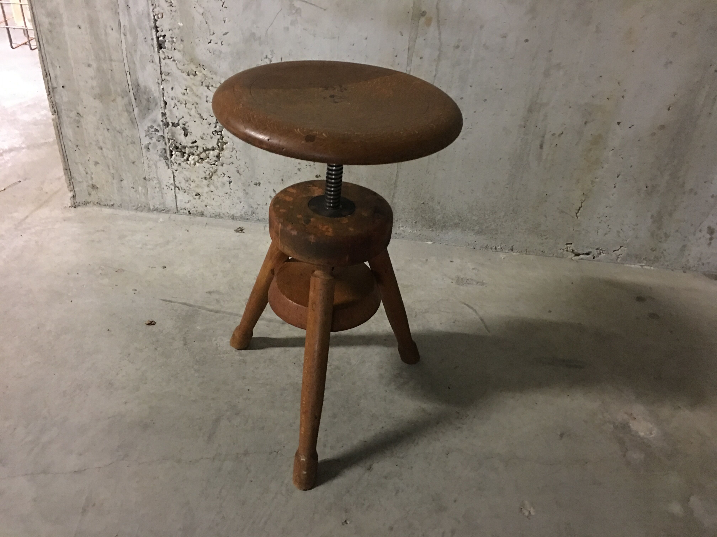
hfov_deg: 61.7
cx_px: 358
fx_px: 601
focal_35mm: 29
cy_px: 268
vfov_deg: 48.2
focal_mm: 4.15
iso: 100
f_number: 2.2
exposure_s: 1/4
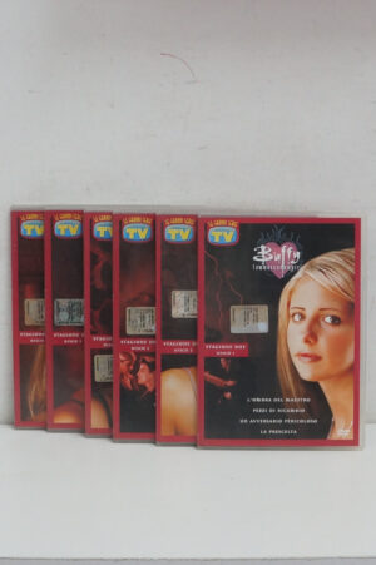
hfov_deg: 47.9
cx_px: 188
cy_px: 282
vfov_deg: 67.4
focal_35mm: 27
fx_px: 424
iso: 1000
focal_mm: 18
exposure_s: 1/60
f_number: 5.6
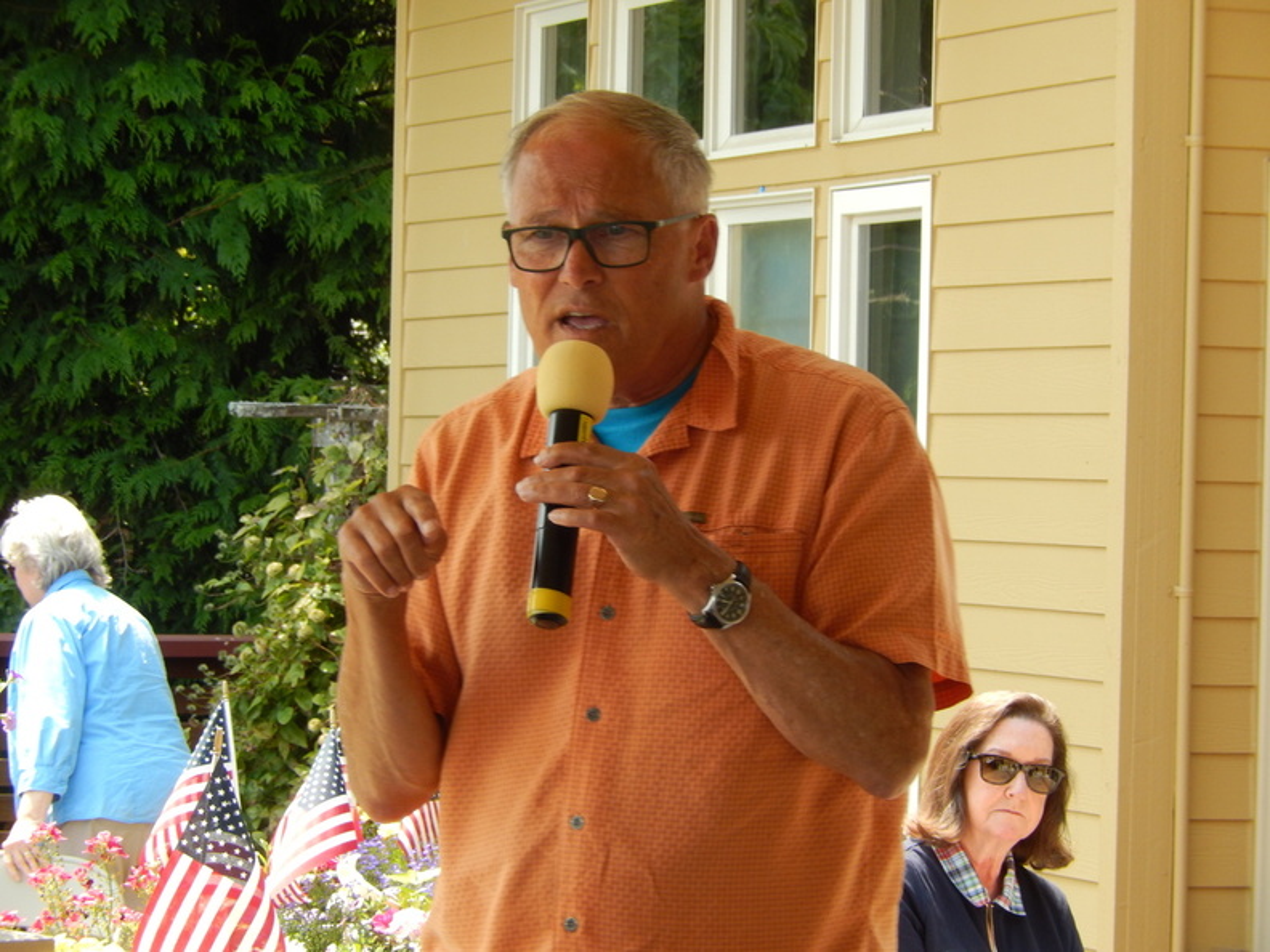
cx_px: 635
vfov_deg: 8.8
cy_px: 476
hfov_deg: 11.7
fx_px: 6200
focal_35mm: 169
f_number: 5.7
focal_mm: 30.3
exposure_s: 1/100
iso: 125
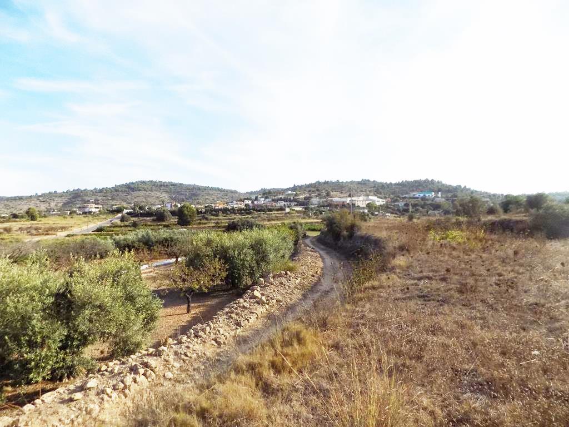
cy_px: 214
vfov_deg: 58.9
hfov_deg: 73.9
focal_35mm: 23
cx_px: 284
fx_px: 378
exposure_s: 1/320
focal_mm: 4
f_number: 9.9
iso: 200
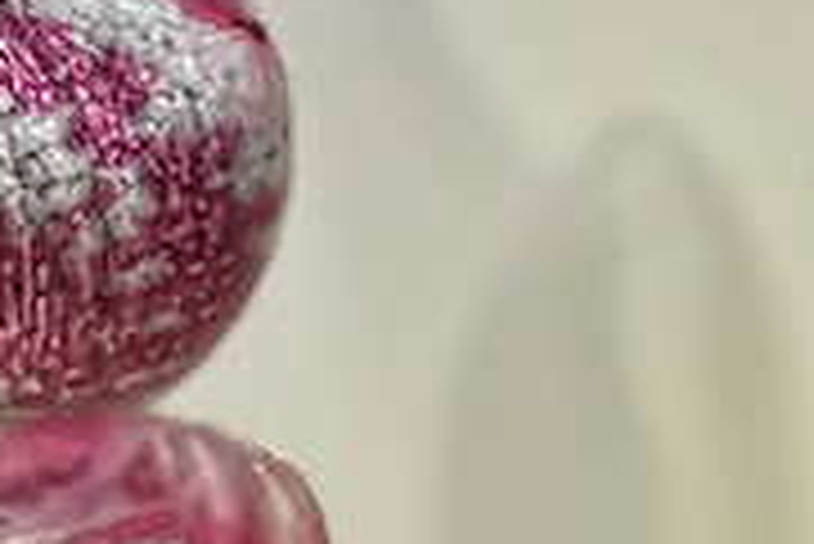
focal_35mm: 696
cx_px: -720
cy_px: 596
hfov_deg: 2.9
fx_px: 15754
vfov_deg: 2.0
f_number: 16
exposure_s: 1/125
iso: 125
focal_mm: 105
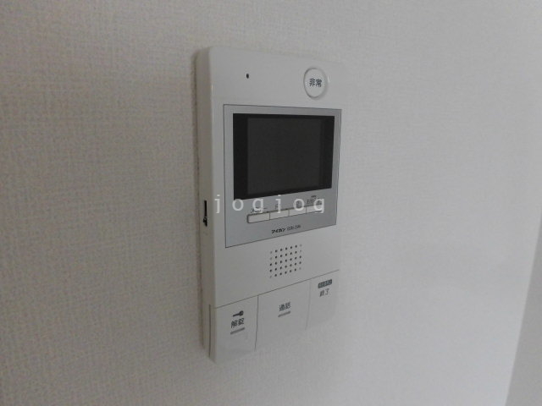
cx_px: 271
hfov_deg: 71.6
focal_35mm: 24
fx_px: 376
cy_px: 203
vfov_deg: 56.8
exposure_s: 1/50
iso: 200
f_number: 3.1
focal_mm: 4.3
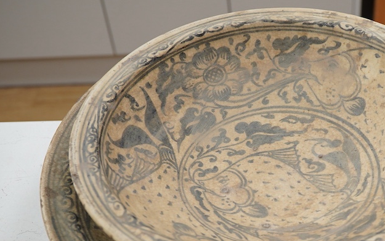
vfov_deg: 19.6
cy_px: 170
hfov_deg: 30.7
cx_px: 274
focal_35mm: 66
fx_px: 693
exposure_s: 1/125
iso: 800
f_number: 8
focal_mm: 30
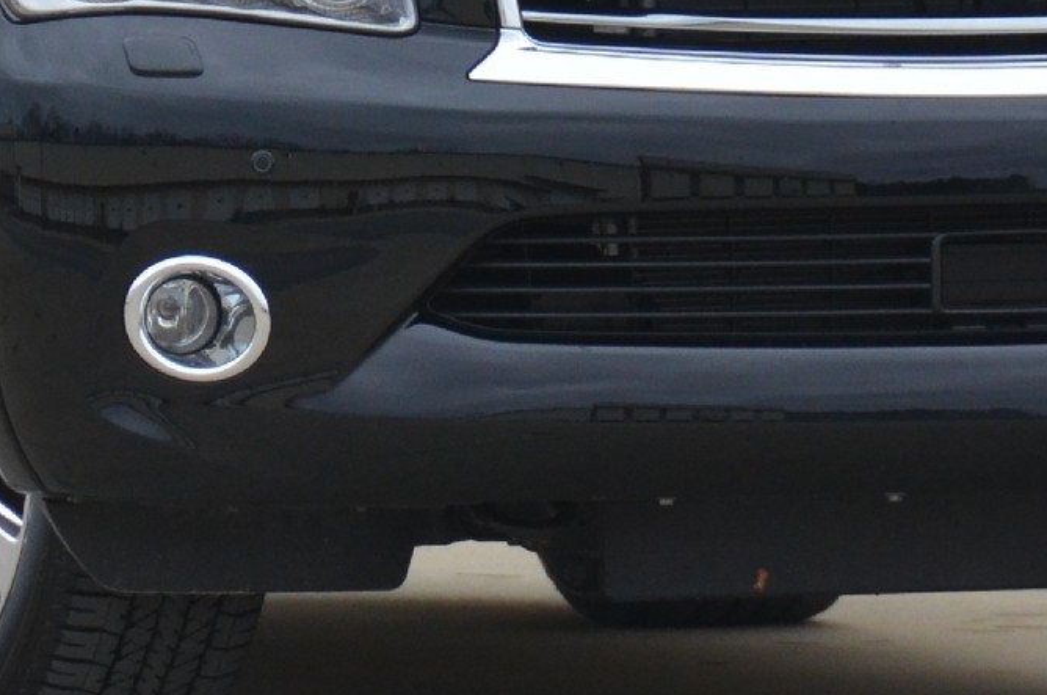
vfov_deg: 1.4
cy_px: -97
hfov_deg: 2.2
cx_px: 426
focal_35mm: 954
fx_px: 27699
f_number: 5.6
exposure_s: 1/1000
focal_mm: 170
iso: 800
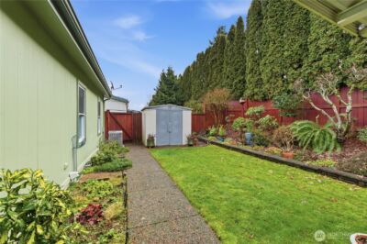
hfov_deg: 97.7
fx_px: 160
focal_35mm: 16
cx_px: 184
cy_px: 122
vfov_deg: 74.5
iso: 100
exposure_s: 1/1000
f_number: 8
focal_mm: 10.5
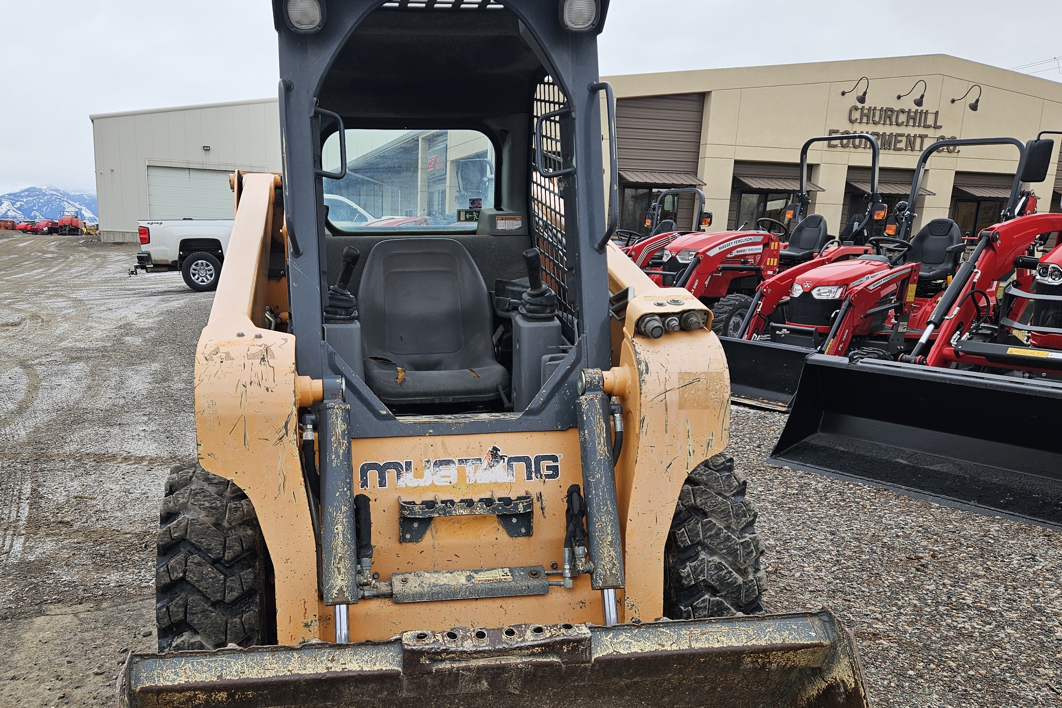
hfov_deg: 58.5
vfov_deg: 40.6
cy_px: 471
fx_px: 944
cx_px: 456
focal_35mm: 32
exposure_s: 1/335
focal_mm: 5.4
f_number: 1.8
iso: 25
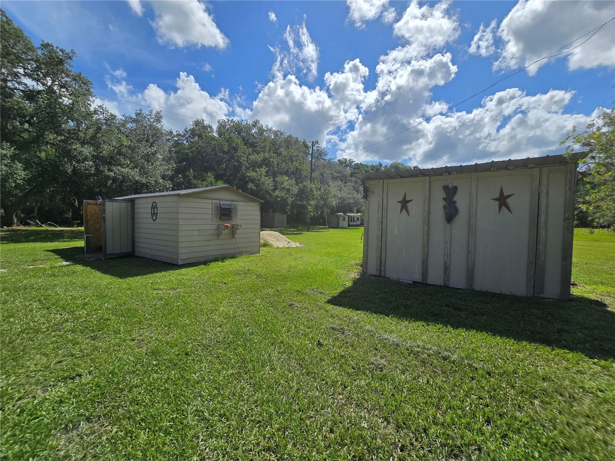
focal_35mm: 13
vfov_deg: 89.9
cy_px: 230
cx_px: 308
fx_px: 231
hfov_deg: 106.2
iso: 50
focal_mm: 2.2
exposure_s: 1/4743
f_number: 2.2
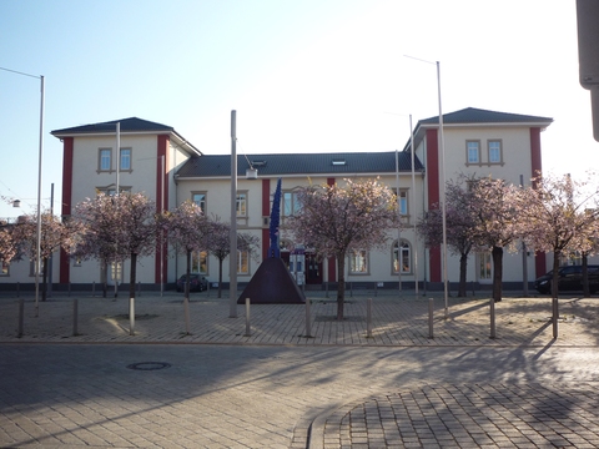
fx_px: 554
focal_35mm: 32
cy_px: 224
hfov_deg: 56.8
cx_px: 300
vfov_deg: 44.2
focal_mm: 5.2
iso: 100
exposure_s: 1/320
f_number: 4
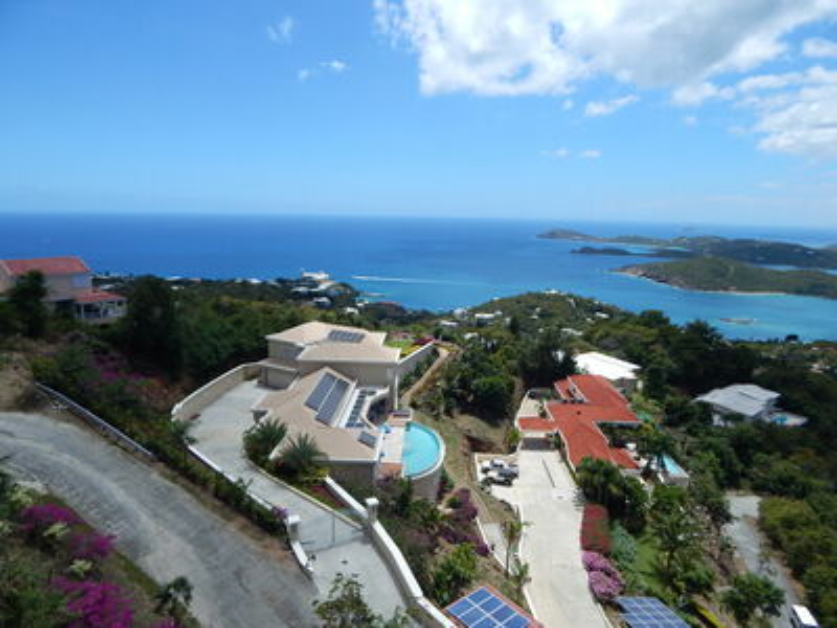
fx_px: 532
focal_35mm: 22
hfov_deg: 76.4
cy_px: 314
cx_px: 418
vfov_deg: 61.1
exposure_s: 1/640
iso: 125
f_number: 6
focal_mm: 4
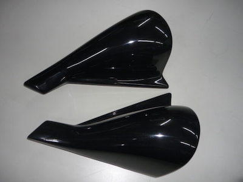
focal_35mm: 33
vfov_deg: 42.9
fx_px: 232
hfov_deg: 55.4
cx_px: 122
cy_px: 91
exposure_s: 1/30
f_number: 2.8
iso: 100
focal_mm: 5.5
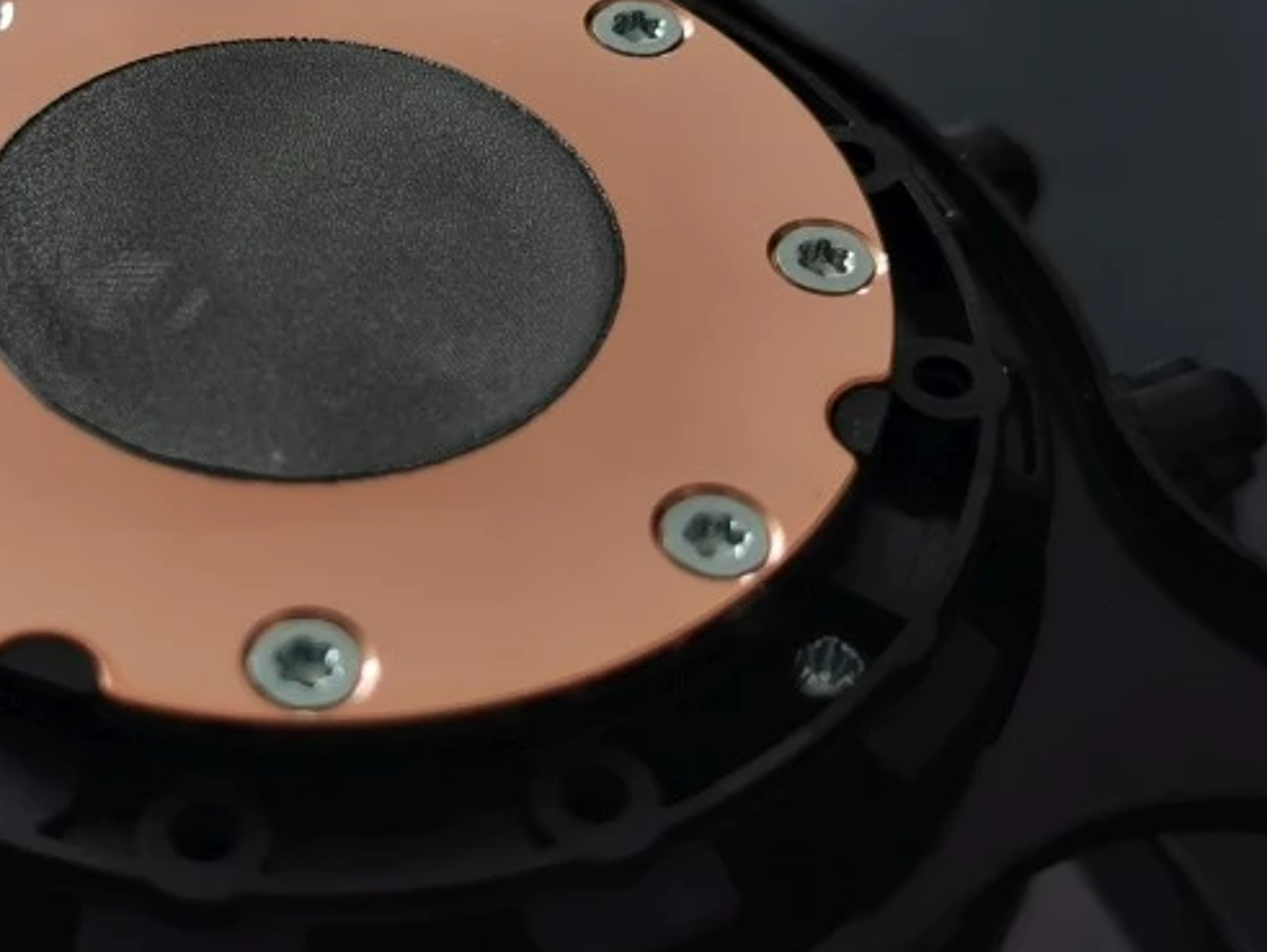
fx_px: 2564
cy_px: 289
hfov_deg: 27.4
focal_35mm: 70
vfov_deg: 20.9
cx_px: 317
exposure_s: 1/120
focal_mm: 5.56
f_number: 1.6
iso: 50
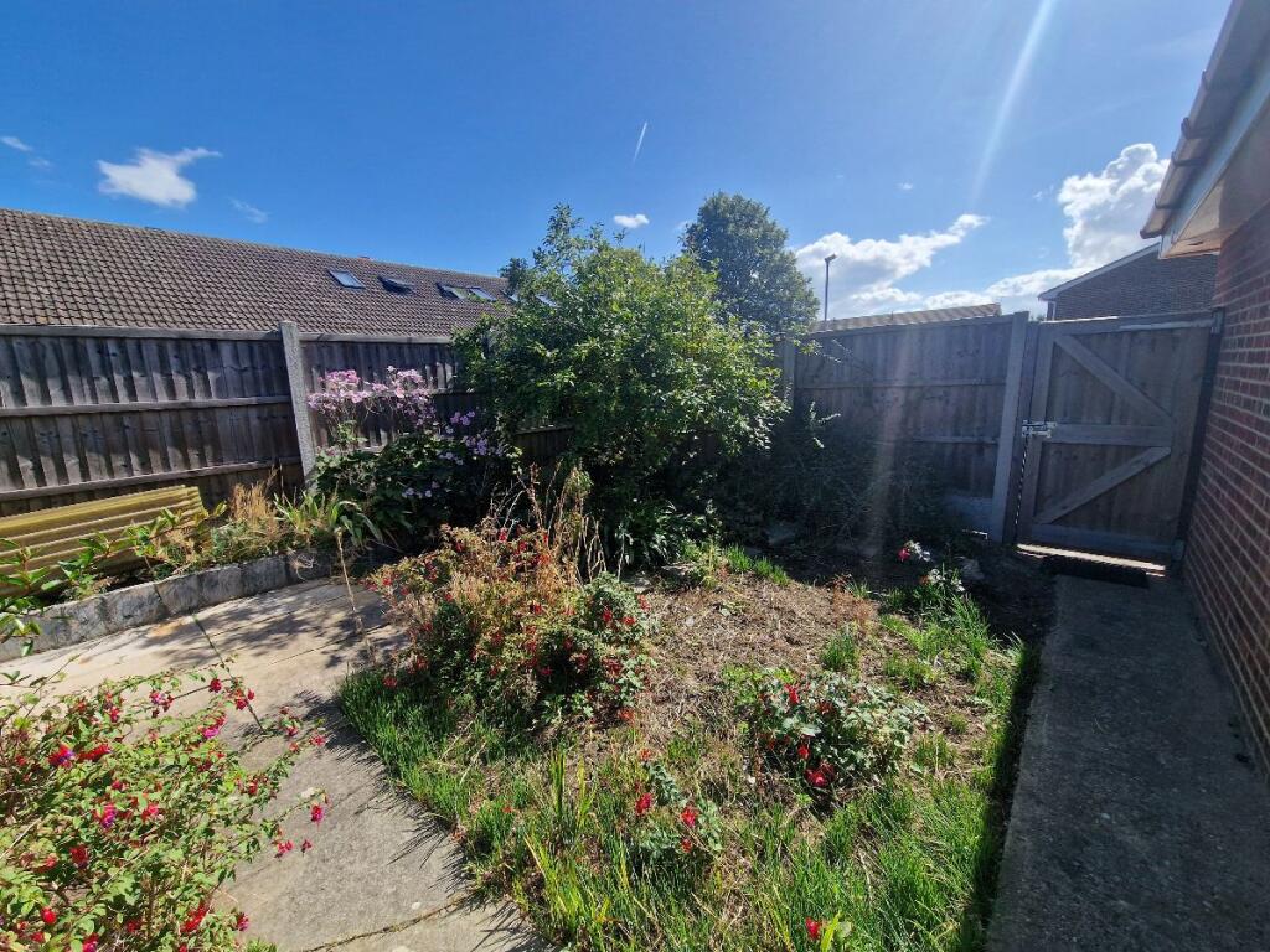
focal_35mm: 13
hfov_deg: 106.2
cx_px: 635
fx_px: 477
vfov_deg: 89.9
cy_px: 476
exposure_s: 1/1816
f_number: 2.2
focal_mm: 2.2
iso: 50
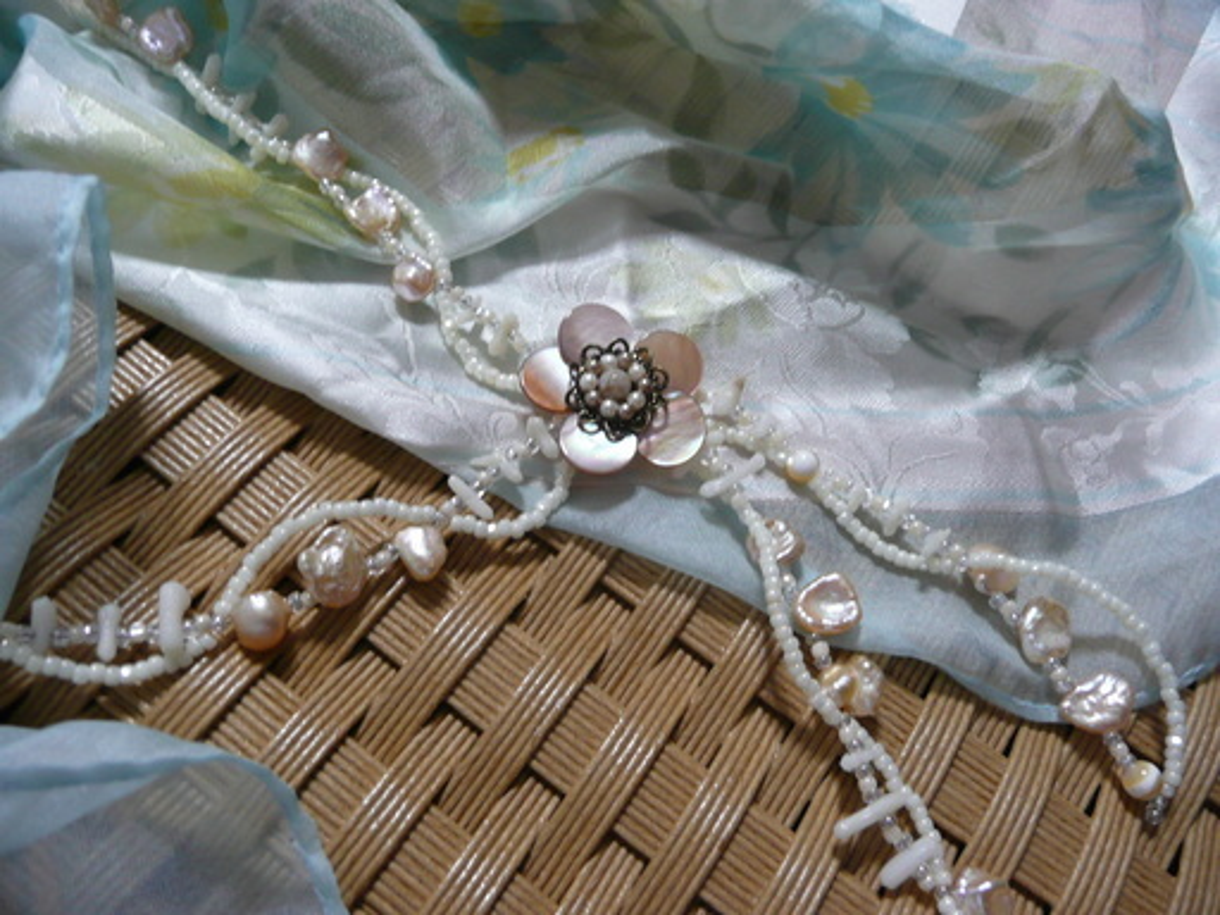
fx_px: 987
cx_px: 610
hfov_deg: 63.4
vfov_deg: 49.7
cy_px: 458
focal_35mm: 28
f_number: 3.3
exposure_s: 1/13
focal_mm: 4.6
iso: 200
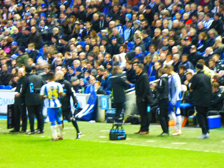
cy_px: 84
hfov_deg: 4.1
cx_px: 112
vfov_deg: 3.1
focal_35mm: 480
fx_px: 3106
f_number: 6.4
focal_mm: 86
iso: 800
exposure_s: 1/6
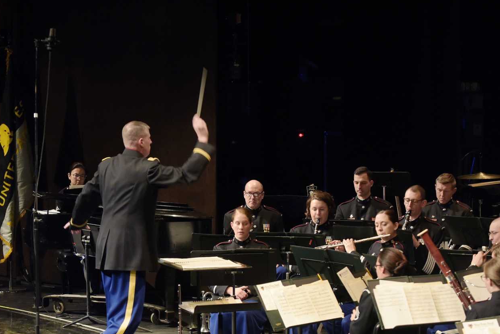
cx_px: 161
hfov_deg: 12.7
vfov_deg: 8.5
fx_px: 2236
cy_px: 226
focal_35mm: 161
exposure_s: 1/80
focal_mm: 98
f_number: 2.8
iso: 1600
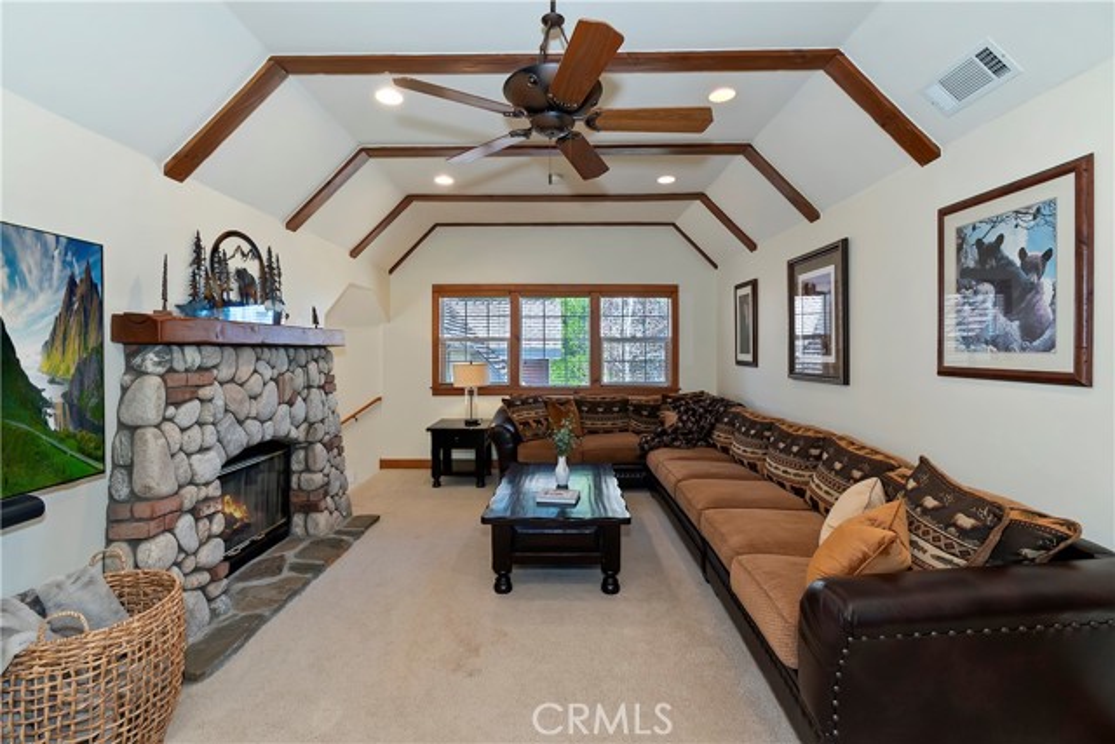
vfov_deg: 77.4
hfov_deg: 100.4
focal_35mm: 15
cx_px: 558
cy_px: 372
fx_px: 465
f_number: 8
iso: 400
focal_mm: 10
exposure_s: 1/30
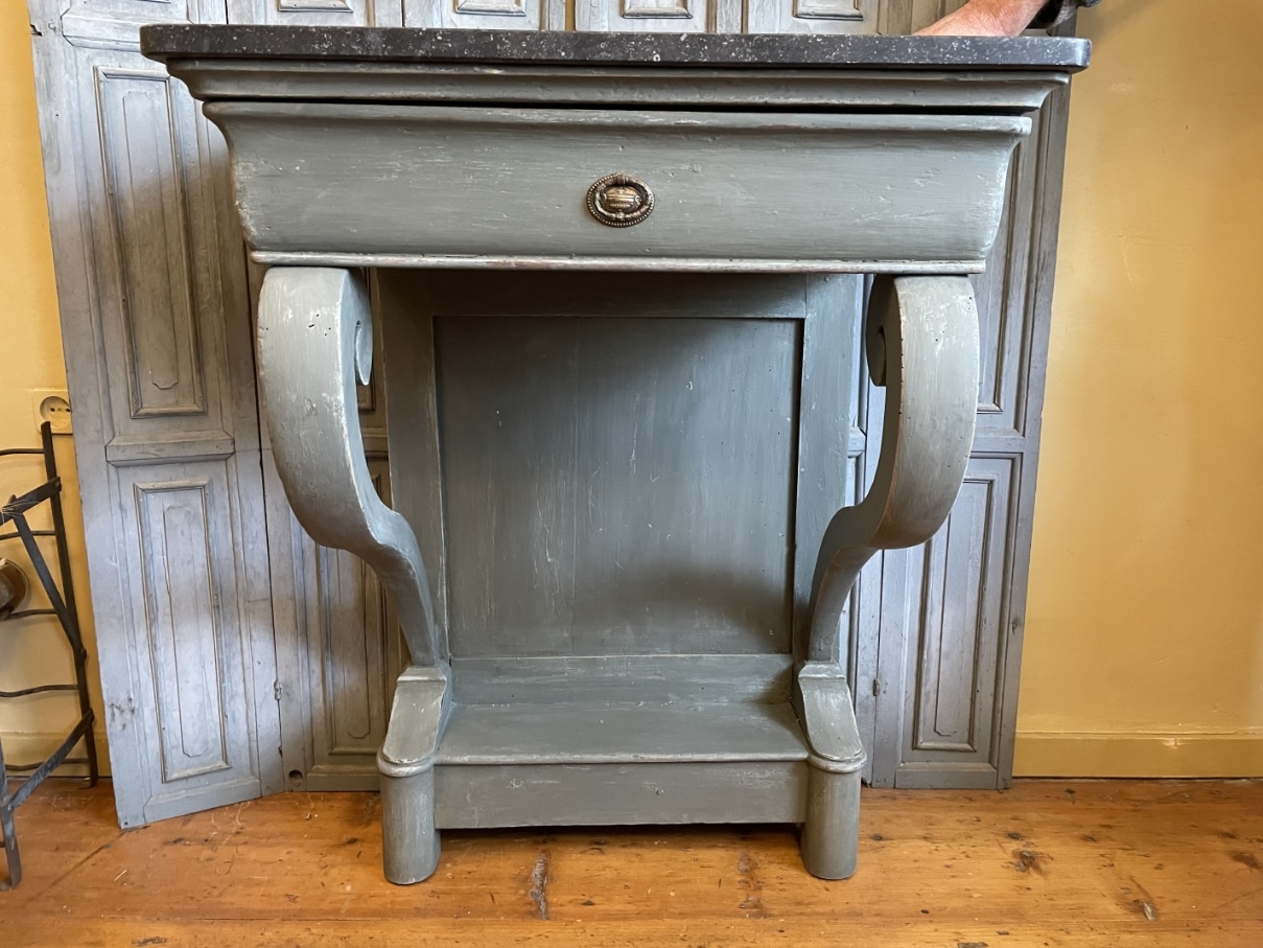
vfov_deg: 53.1
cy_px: 474
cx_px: 632
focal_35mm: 26
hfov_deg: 67.3
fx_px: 949
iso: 640
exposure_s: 1/33
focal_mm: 4.2
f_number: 1.6
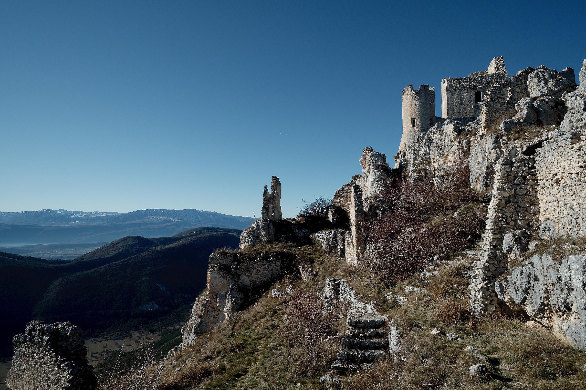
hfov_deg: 81.2
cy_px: 195
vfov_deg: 59.5
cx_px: 293
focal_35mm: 21
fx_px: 342
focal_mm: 14
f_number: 11
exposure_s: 1/250
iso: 200
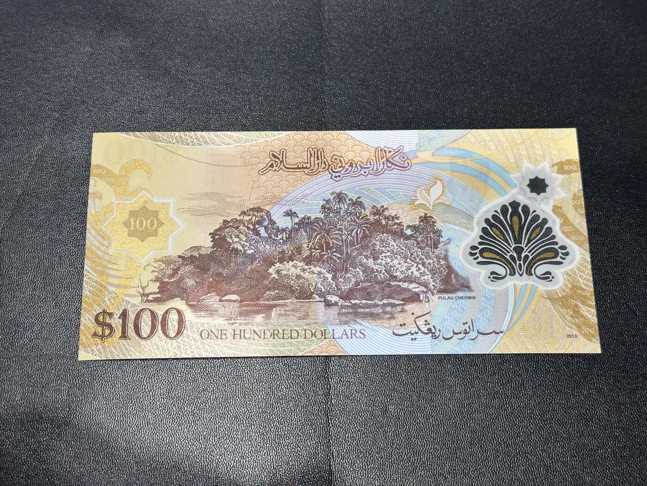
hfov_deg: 39.7
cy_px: 243
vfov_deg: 30.3
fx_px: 897
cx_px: 324
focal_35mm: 48
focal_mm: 6.86
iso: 160
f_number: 1.78
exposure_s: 1/50
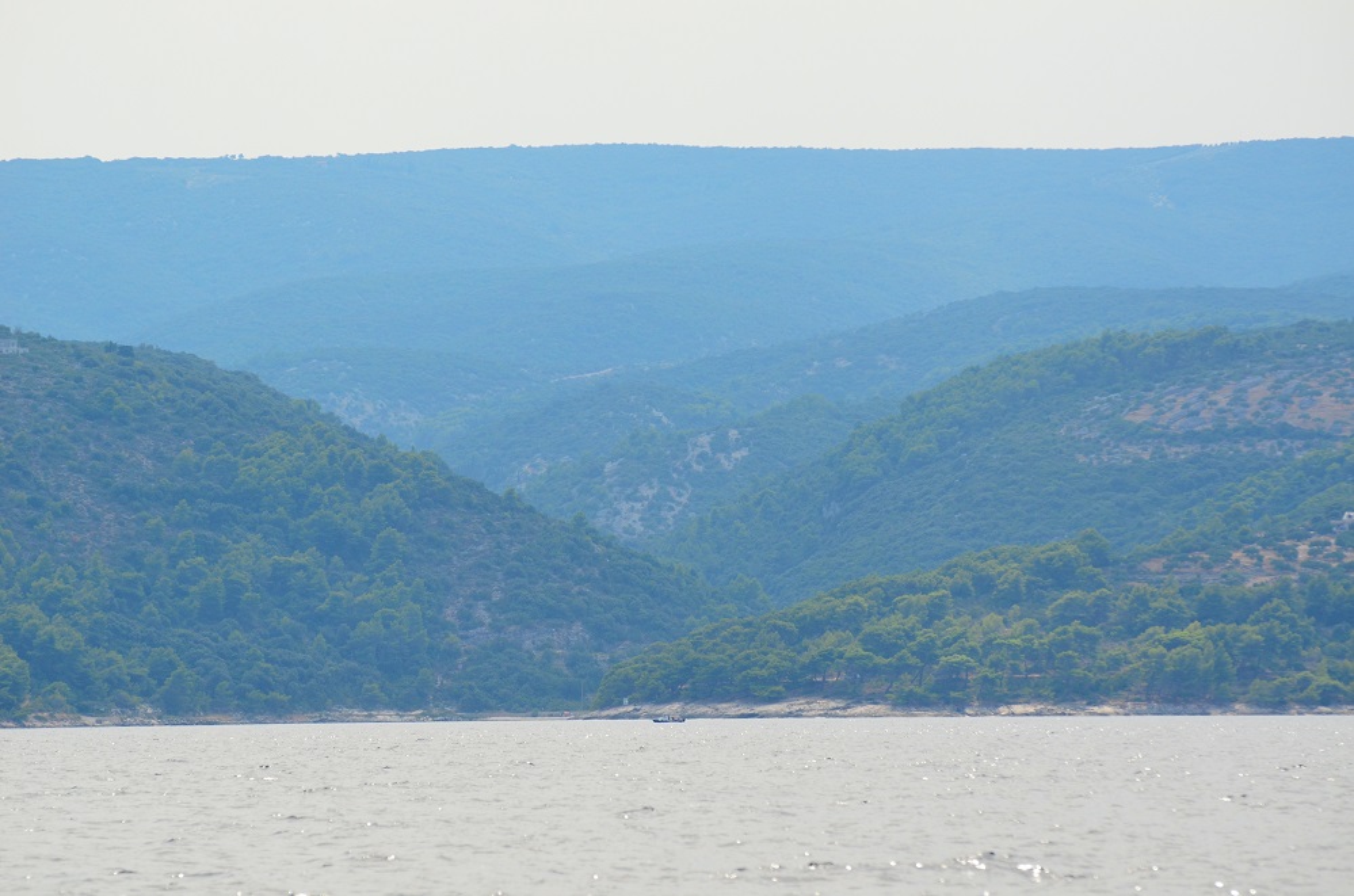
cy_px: 448
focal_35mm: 232
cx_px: 677
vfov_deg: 5.9
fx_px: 8724
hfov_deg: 8.9
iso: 400
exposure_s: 1/2000
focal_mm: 155
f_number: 5.6
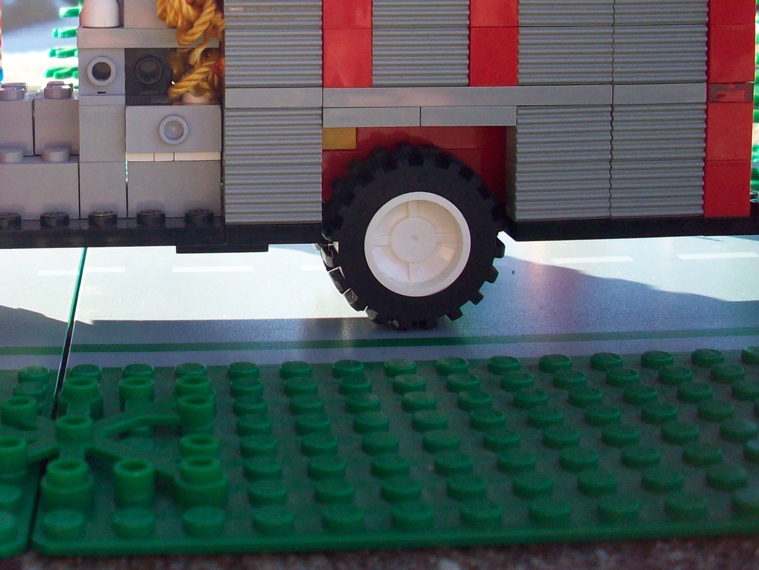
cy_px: 81
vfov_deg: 21.8
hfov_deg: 28.5
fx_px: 1447
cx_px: 107
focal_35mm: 66
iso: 80
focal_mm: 6.2
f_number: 2.8
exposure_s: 1/311
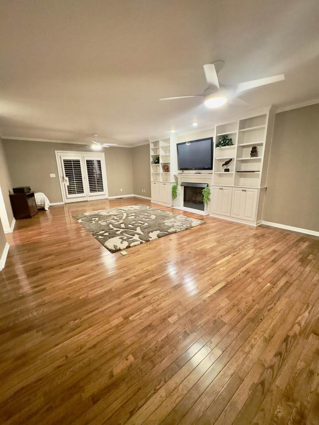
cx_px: 160
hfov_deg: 85.7
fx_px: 172
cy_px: 212
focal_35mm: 14
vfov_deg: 102.1
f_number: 2.2
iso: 1000
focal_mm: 2.22
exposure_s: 1/40
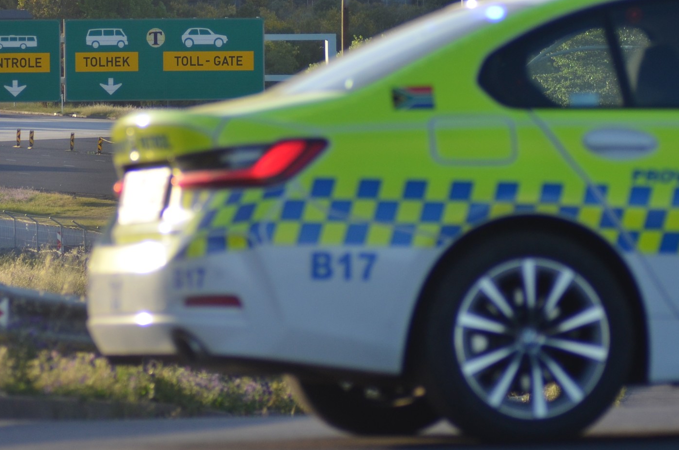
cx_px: 388
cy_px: 143
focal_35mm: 334
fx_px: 6286
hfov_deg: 6.2
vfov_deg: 4.1
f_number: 4.2
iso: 250
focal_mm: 122
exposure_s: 1/1000
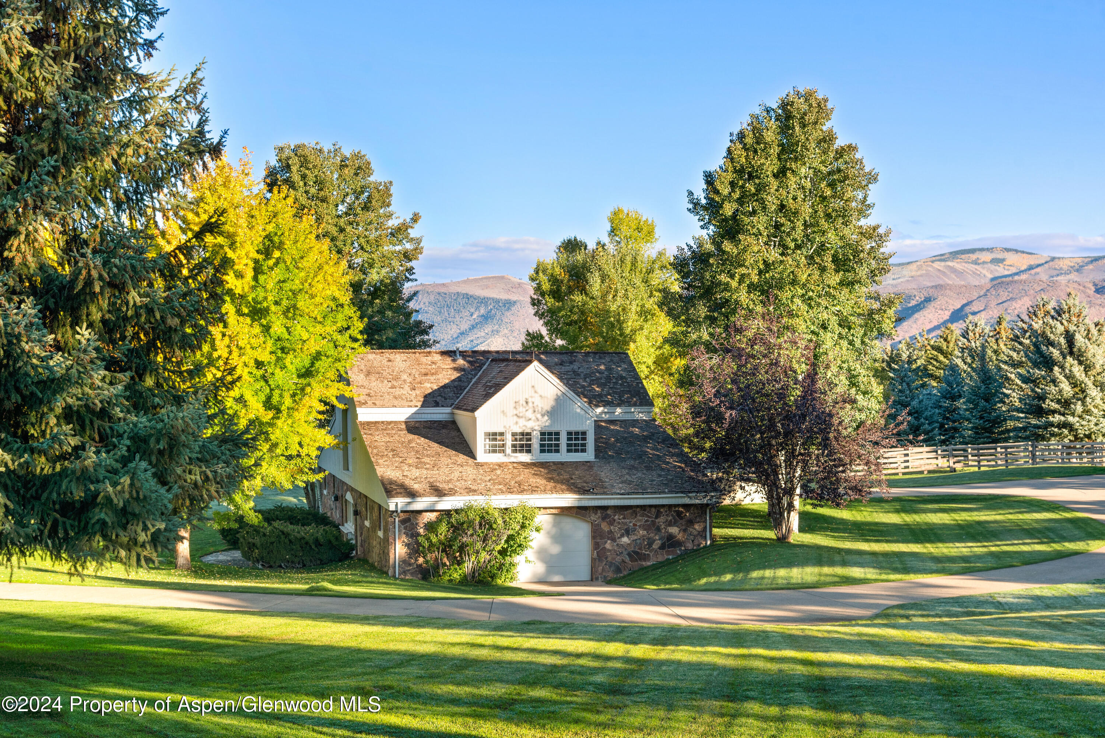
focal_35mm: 50
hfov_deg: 39.6
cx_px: 552
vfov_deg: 27.0
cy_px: 369
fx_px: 1535
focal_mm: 50
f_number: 6.3
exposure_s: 1/320
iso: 100
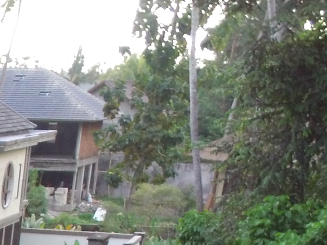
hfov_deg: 13.9
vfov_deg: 12.1
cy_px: 468
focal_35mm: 111
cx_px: -391
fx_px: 1049
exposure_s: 1/140
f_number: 2.8
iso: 100
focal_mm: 3.61
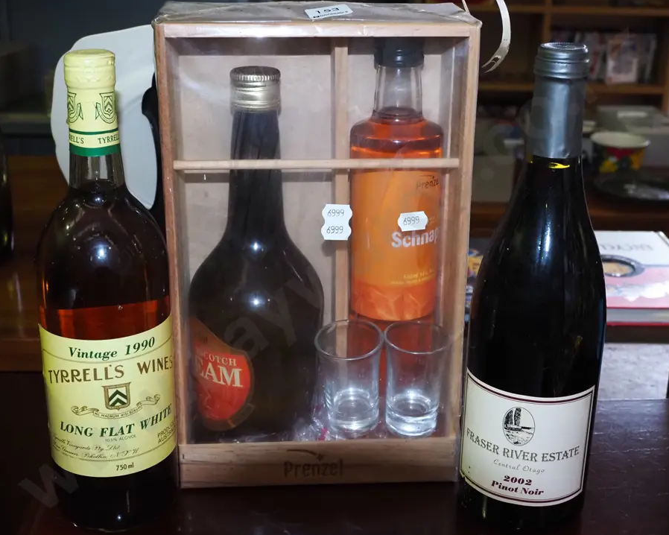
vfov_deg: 30.8
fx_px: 970
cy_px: 271
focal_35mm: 49
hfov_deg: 38.1
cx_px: 333
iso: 2500
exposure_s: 1/160
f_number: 5.6
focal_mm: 22
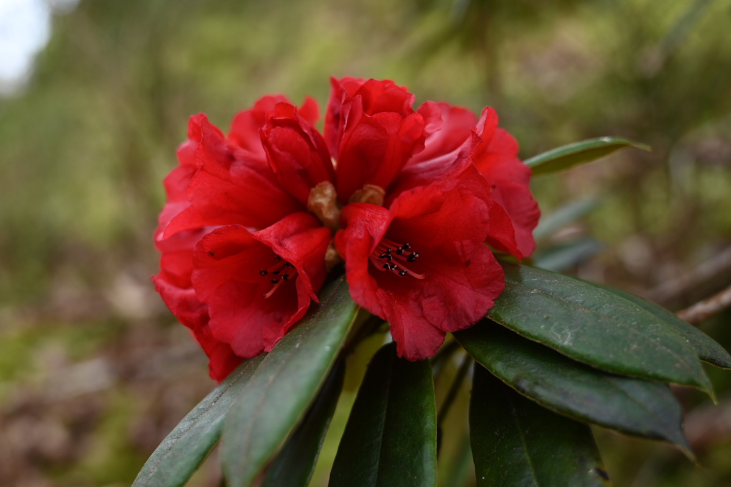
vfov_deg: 39.4
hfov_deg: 56.5
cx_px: 366
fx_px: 680
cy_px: 244
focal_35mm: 34
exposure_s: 1/80
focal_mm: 33.5
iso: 100
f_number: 4.5
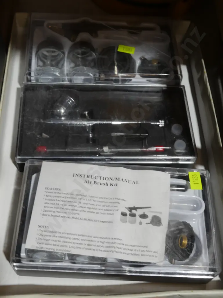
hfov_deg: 30.3
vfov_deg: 39.6
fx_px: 412
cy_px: 149
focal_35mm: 48
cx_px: 112
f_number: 6.3
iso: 500
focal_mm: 24
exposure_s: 1/60
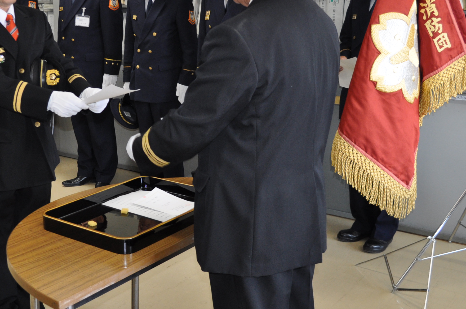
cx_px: 131
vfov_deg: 27.4
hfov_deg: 39.5
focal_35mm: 49
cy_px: 135
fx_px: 634
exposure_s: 1/125
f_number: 3.8
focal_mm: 20
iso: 720
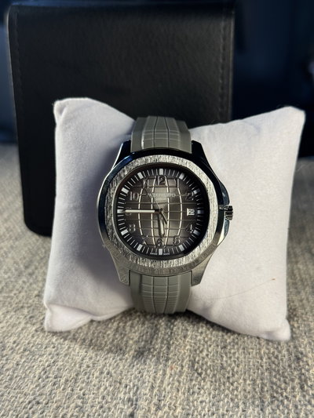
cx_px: 157
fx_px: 580
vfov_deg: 39.6
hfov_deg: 30.3
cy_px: 209
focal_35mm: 48
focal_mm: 6.76
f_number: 1.78
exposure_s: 1/167
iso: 64
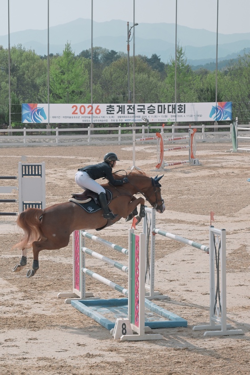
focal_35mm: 120
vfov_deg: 17.1
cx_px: 125
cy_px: 188
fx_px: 1250
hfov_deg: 11.4
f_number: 11
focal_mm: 120
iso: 800
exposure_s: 1/2000
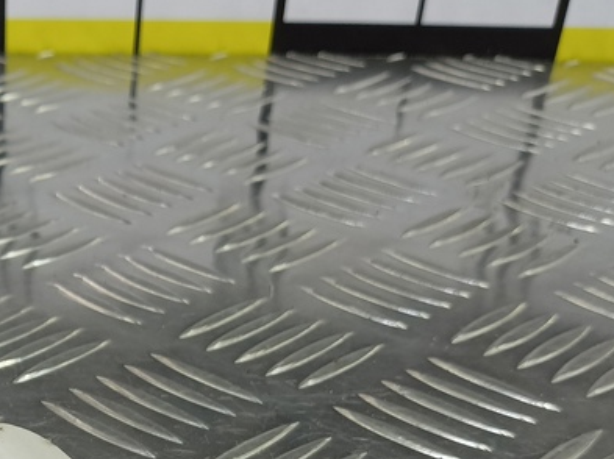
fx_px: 1063
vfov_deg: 22.1
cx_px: -31
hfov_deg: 29.6
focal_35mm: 60
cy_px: 581
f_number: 1.6
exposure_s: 1/50
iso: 96
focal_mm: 4.11
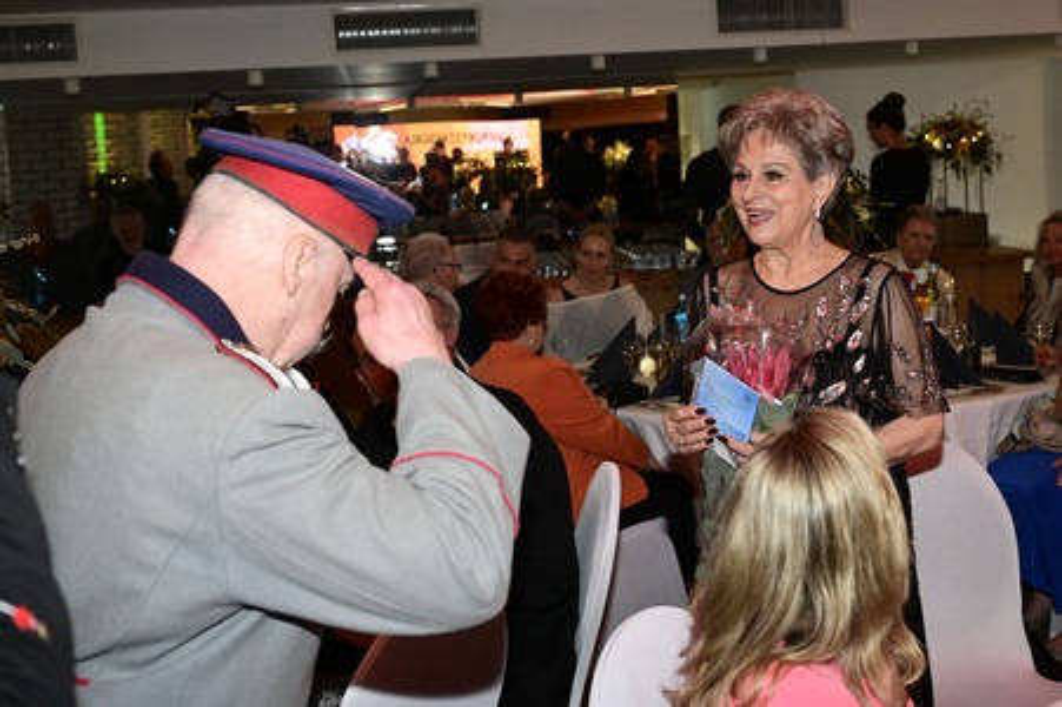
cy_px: 354
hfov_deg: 50.7
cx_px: 531
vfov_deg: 35.0
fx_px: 1120
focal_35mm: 38
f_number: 5
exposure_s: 1/200
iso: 3200
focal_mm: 38
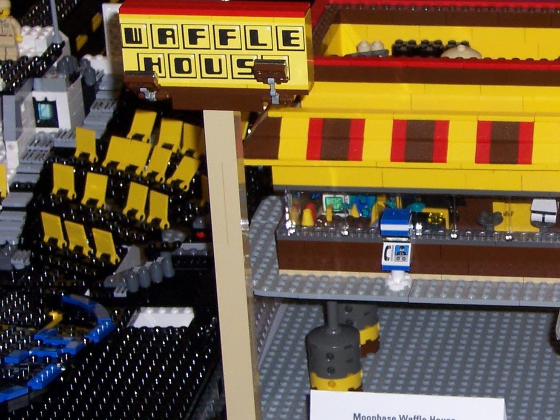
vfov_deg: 10.4
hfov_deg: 13.7
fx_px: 2313
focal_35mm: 143
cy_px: 244
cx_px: 517
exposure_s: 1/90
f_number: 4.3
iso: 80
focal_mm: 12.1
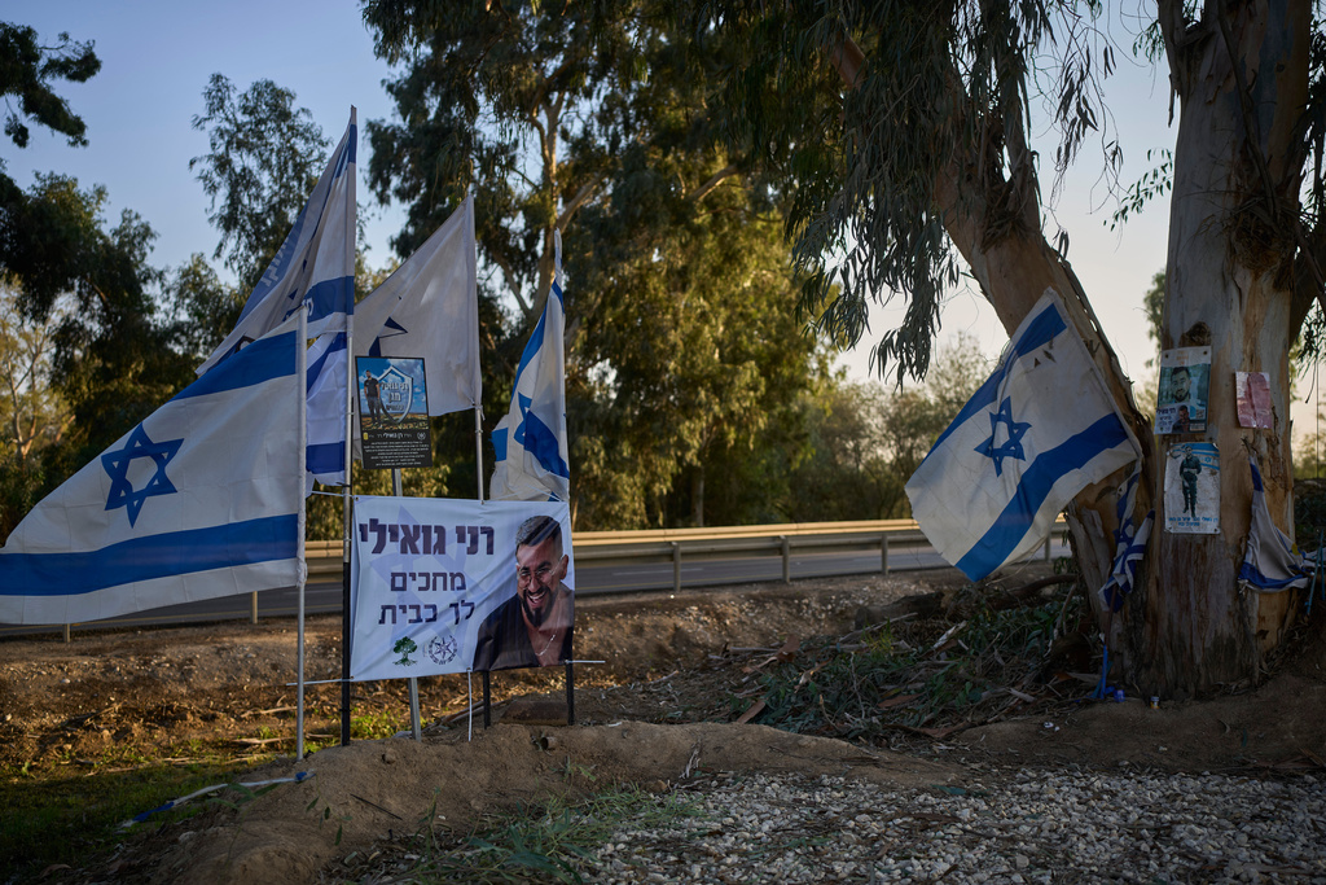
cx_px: 663
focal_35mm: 35
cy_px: 442
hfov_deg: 54.4
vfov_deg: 37.9
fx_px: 1289
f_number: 2
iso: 80
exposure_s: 1/800
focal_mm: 35
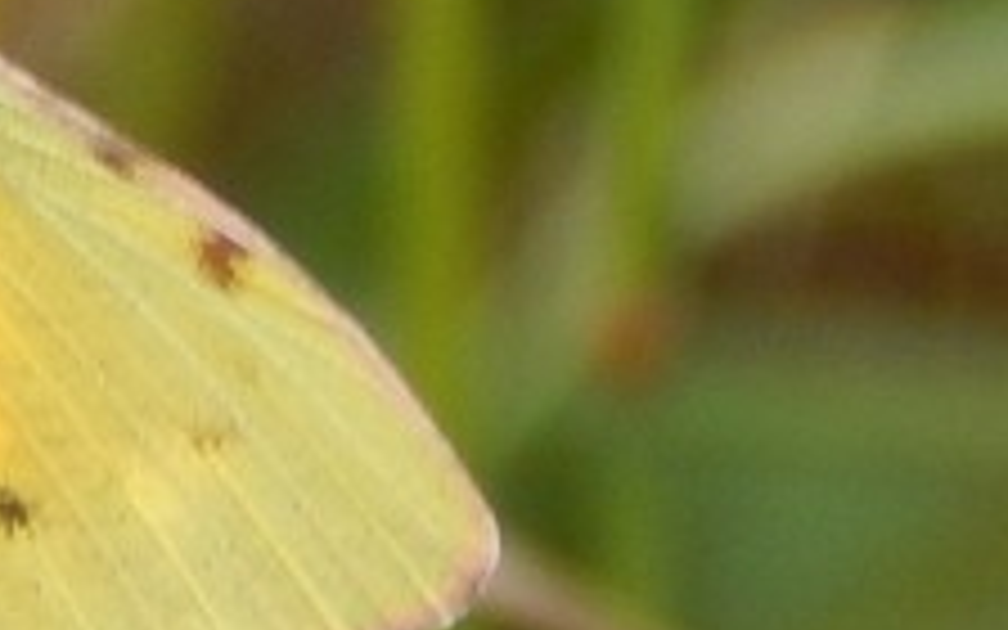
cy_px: 126
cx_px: -756
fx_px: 19175
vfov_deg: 1.9
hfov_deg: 3.0
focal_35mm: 698
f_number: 5.3
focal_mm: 32.8
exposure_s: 1/200
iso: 125
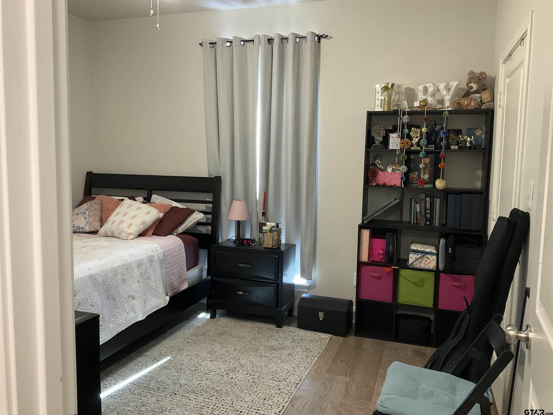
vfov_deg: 48.2
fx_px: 463
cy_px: 208
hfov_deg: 61.7
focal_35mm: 29
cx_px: 276
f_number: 1.8
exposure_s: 1/60
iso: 250
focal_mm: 3
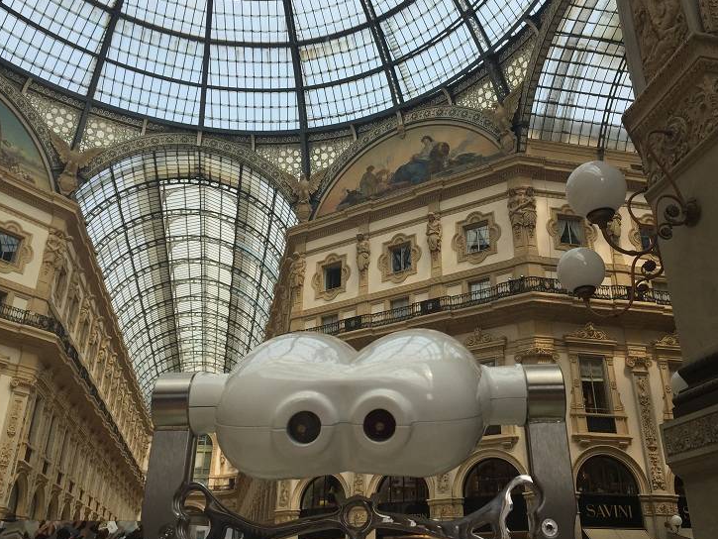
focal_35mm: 32
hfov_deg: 56.7
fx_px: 664
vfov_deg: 44.2
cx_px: 387
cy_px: 264
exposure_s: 1/1068
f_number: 2.2
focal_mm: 4.15
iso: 32
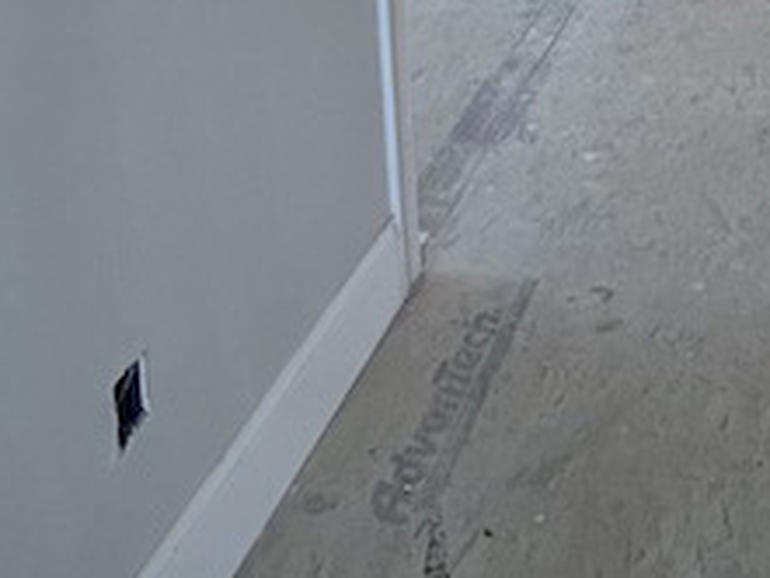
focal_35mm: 47
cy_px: -317
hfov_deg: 35.4
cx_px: 819
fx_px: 1046
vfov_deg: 23.7
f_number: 1.8
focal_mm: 1.57
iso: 100
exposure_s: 1/99
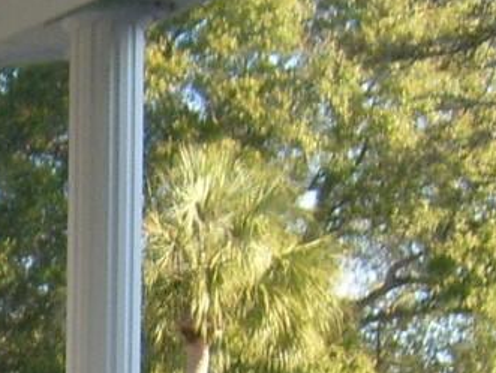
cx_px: -520
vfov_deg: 8.2
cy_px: 822
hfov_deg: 10.6
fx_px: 2424
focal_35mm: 169
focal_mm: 5.8
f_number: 2.8
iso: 80
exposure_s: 1/250
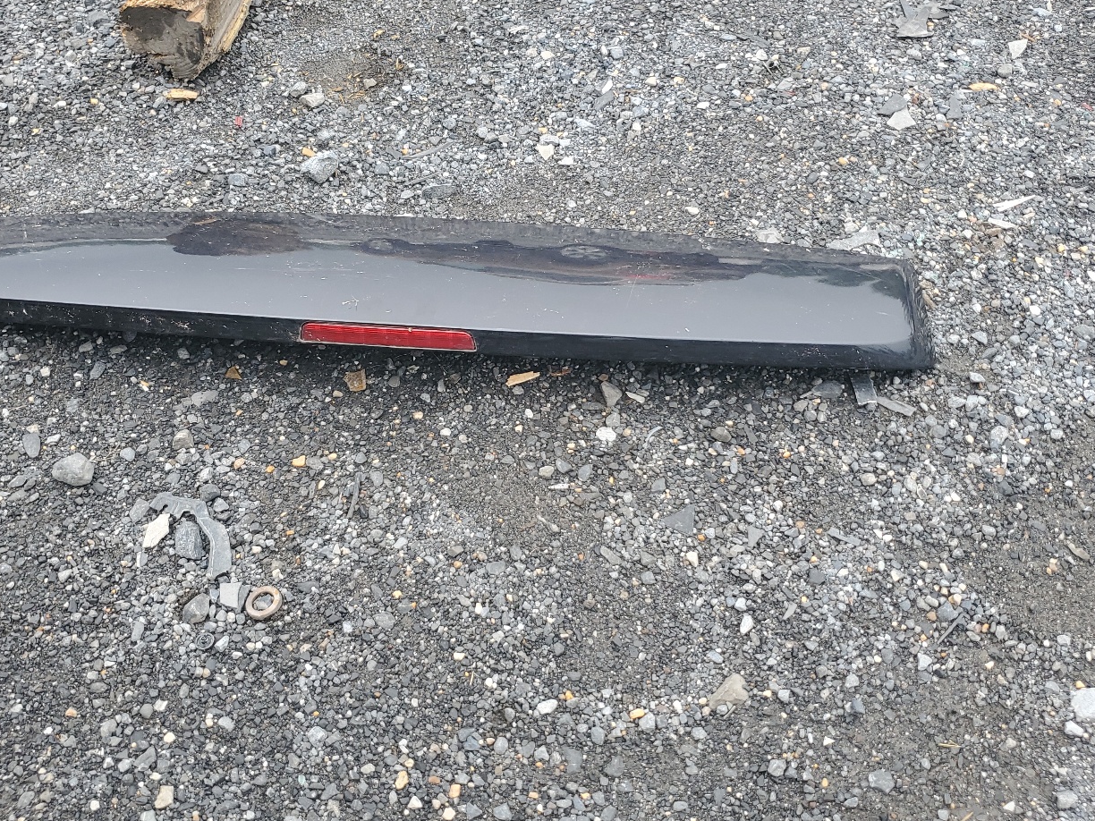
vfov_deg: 41.8
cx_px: 538
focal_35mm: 34
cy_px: 429
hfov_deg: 54.0
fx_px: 1076
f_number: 1.5
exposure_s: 1/303
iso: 50
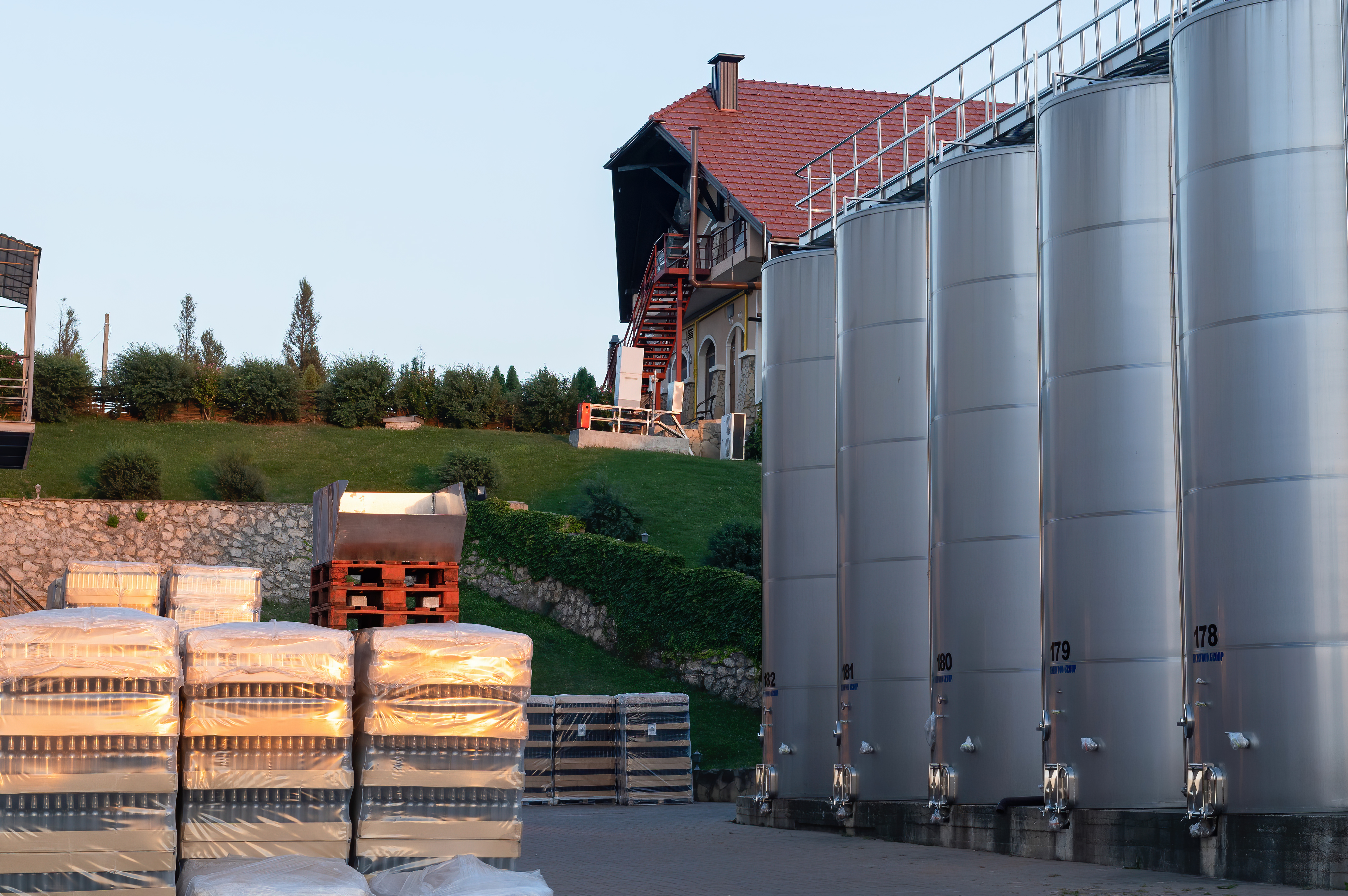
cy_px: 430
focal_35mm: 71
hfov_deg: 28.4
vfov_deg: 19.2
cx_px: 837
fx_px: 2657
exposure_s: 1/100
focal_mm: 50
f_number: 8
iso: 200
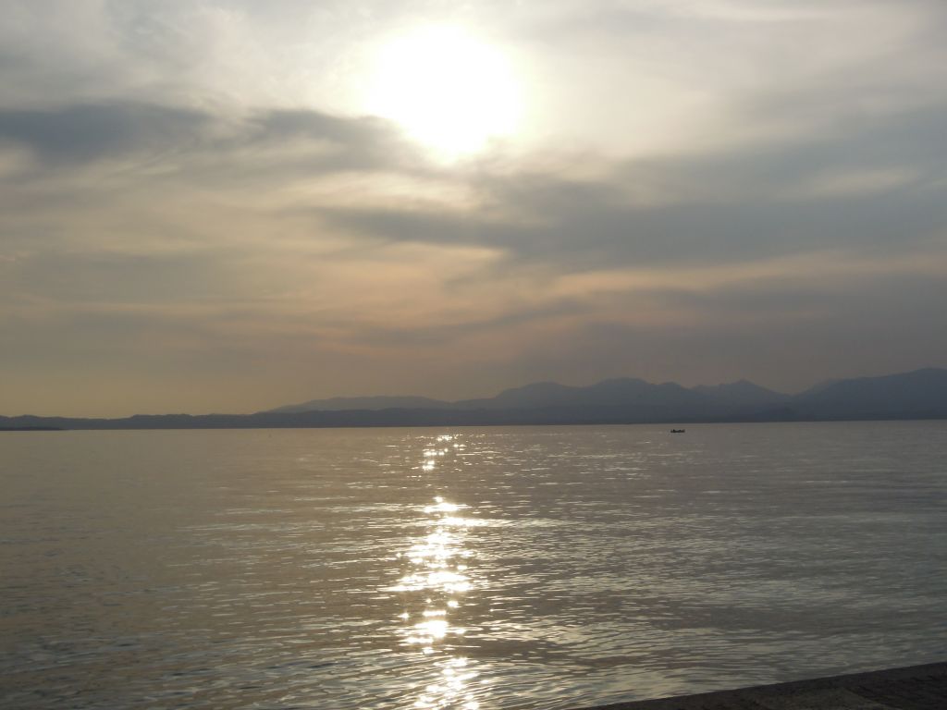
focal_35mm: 55
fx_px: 1505
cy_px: 355
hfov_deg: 34.9
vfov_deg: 26.6
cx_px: 474
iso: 160
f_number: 6.3
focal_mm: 9.9
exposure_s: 1/1250
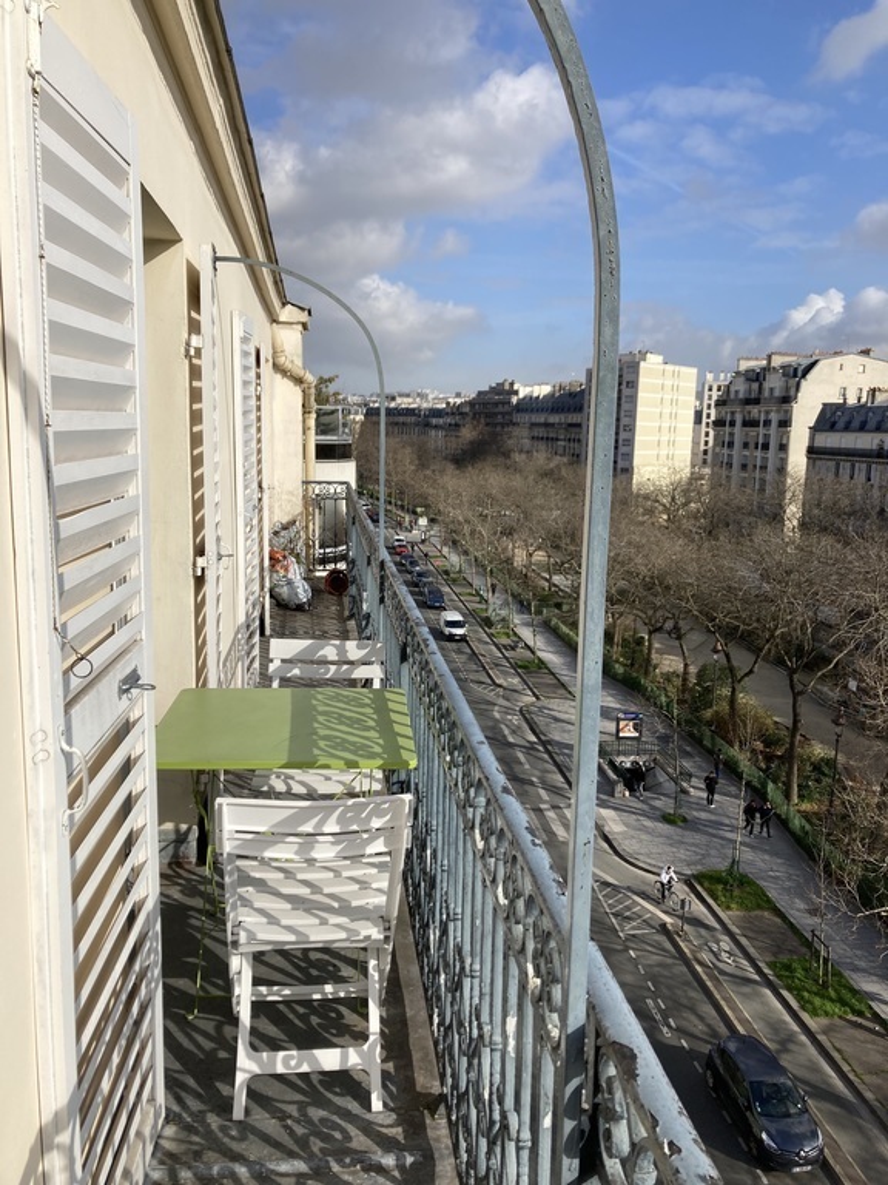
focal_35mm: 28
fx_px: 958
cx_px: 444
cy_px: 592
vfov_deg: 63.4
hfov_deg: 49.7
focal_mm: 3.99
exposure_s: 1/2825
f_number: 1.8
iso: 20
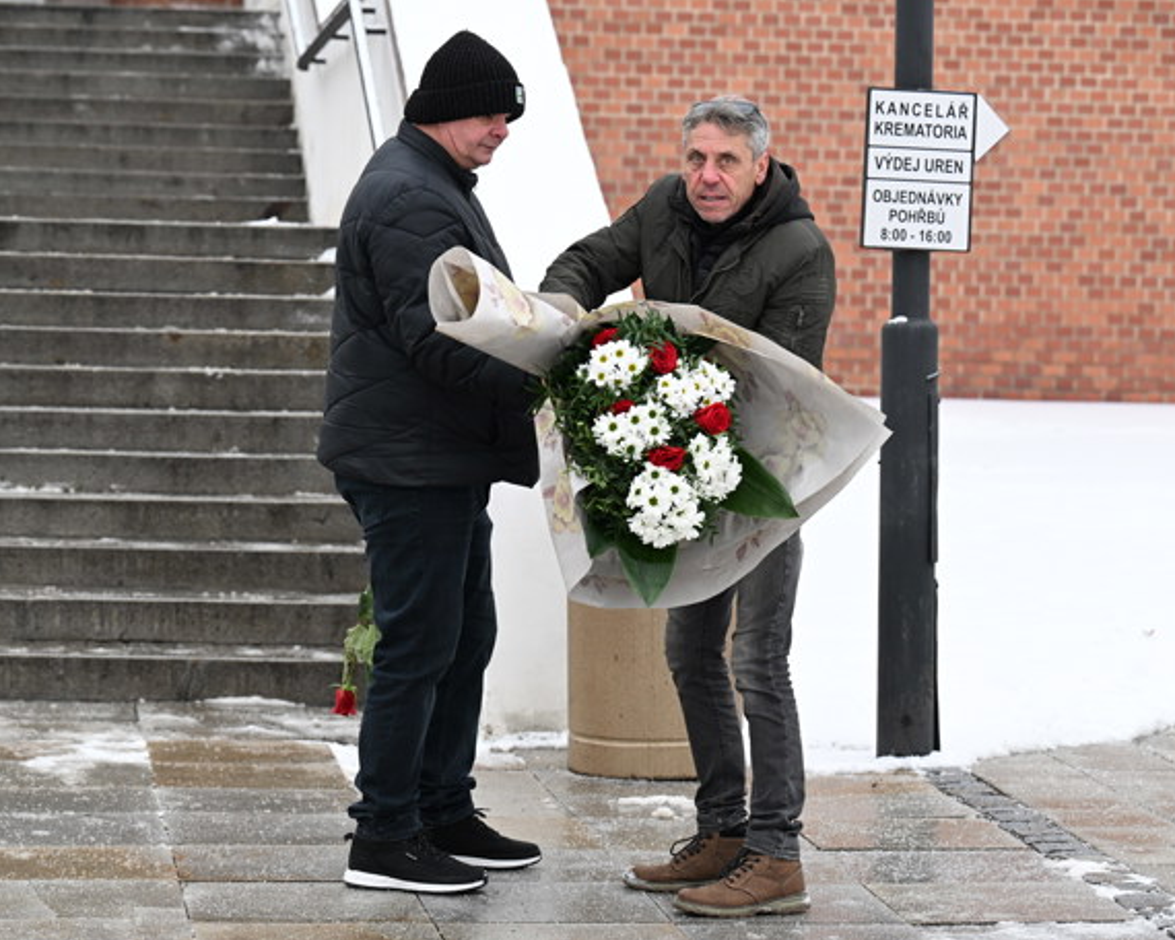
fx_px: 4347
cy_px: 472
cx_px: 507
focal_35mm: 125
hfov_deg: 15.4
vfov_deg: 12.3
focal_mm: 110
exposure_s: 1/400
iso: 2000
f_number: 5
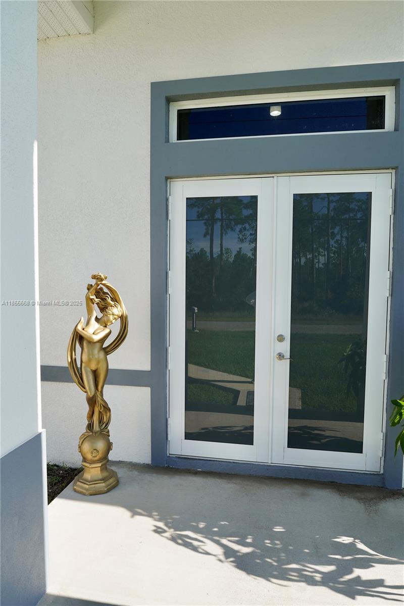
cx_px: 202
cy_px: 303
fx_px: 353
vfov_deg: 81.2
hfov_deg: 59.5
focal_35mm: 21
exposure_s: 1/250
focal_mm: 14
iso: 125
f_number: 5.6
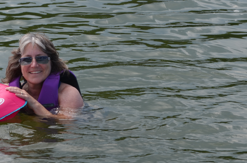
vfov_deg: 8.0
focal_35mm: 171
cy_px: 67
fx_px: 1171
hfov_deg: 12.0
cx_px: 33
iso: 140
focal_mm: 55
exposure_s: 1/250
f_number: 8
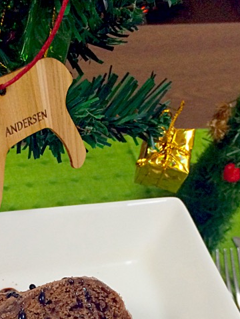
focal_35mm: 58
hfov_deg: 25.1
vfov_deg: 31.0
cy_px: 313
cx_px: 81
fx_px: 536
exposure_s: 1/33
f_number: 2.2
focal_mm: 4.15
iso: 80
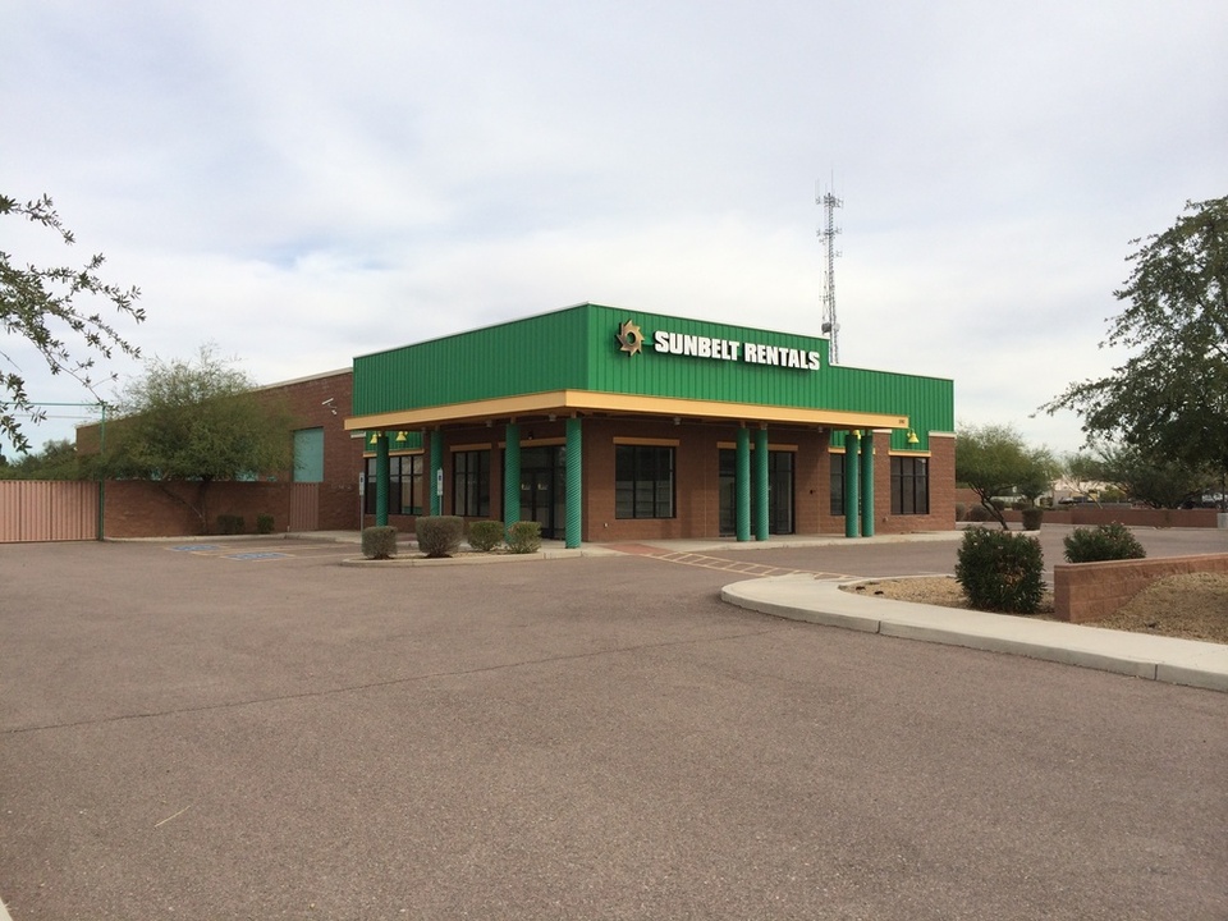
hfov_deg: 60.0
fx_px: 1064
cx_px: 614
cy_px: 460
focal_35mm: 30
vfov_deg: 46.8
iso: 32
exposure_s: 1/1786
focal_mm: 4.12
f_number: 2.2
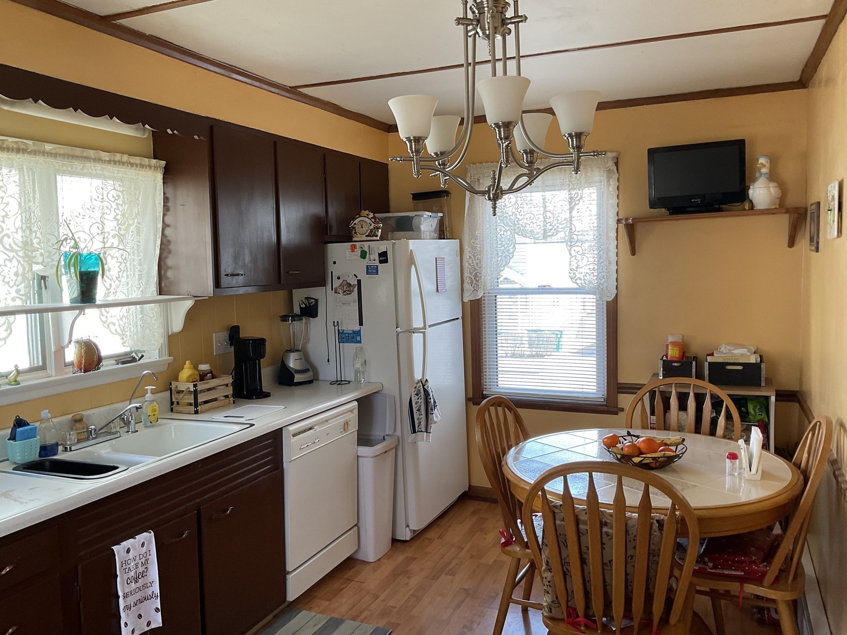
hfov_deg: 61.7
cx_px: 424
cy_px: 318
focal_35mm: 29
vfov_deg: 48.2
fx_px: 710
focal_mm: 3
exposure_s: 1/60
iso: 40
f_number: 1.8
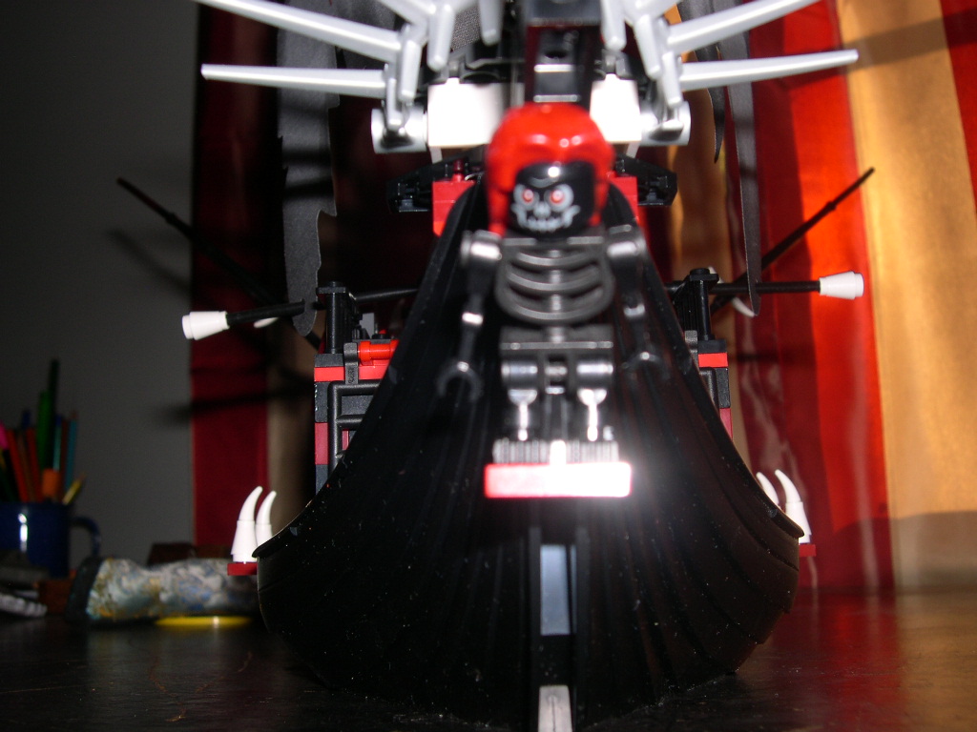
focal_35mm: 38
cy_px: 366
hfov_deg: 49.0
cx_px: 488
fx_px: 1073
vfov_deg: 37.7
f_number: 7.6
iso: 100
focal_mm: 8
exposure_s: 1/60
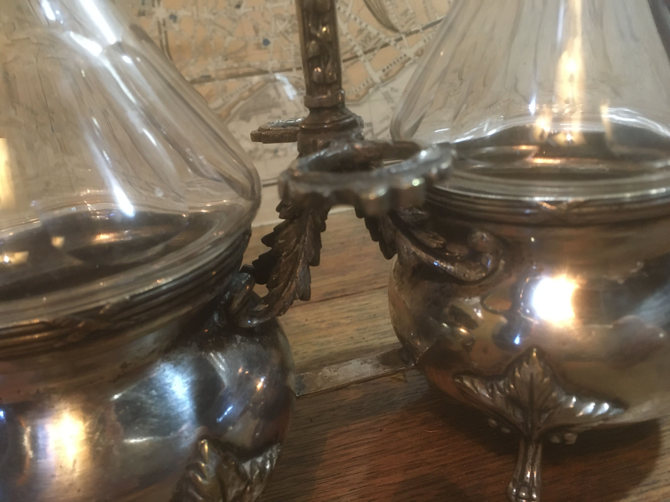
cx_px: 335
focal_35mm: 29
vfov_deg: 48.2
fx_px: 561
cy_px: 251
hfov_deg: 61.7
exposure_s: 1/17
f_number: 2.2
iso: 200
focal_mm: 4.15
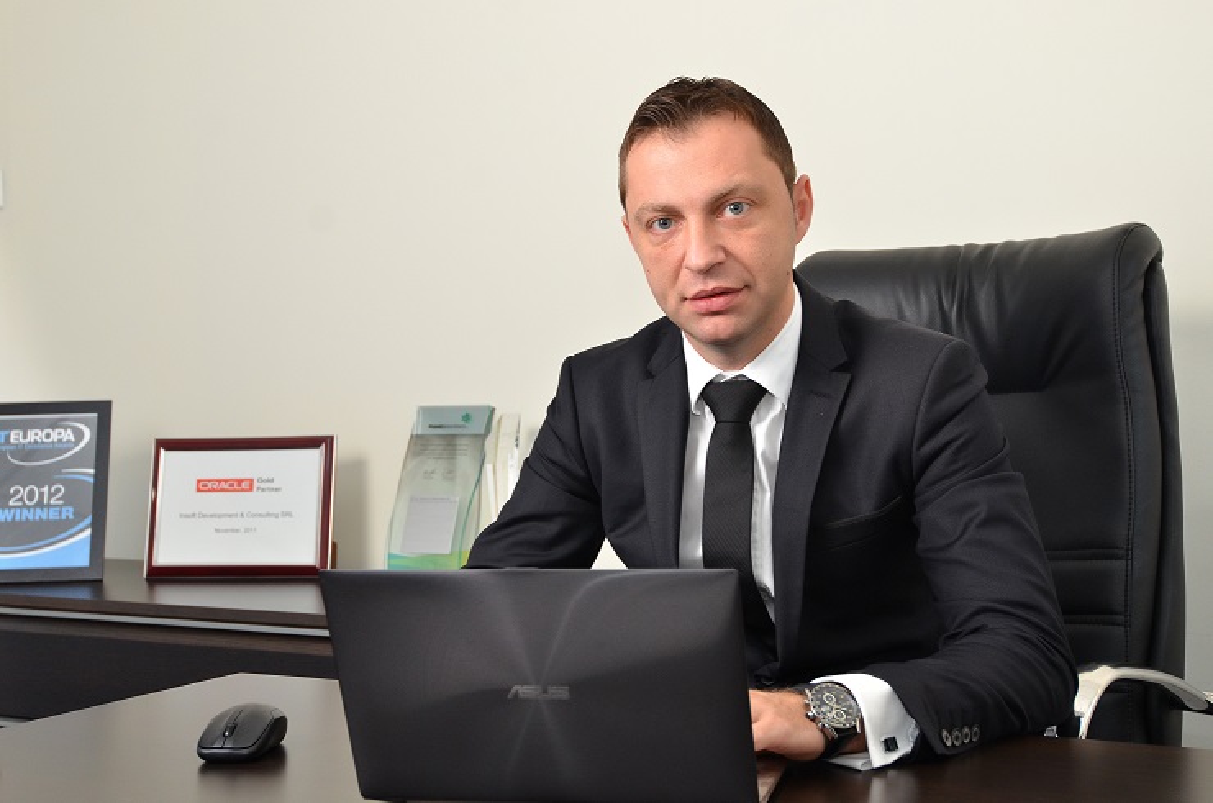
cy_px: 402
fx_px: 1765
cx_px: 606
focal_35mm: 52
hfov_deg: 37.9
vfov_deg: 25.6
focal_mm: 35
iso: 800
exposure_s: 1/100
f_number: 5.6
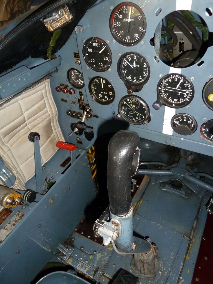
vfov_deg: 69.4
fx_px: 205
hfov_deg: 54.9
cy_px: 142
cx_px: 106
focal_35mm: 25
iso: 250
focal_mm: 4.1
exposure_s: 1/30
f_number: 3.3
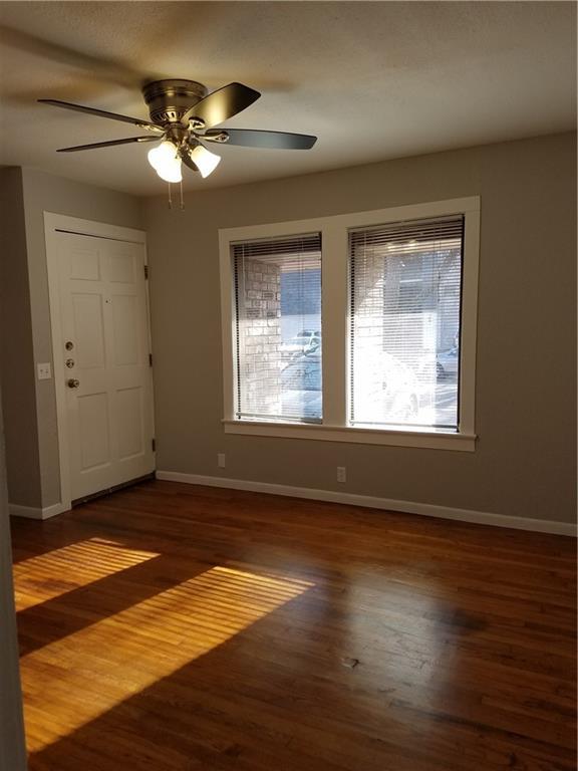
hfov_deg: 53.1
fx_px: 579
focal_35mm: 26
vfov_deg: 67.3
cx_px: 289
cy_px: 386
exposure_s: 1/134
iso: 50
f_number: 1.7
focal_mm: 4.2
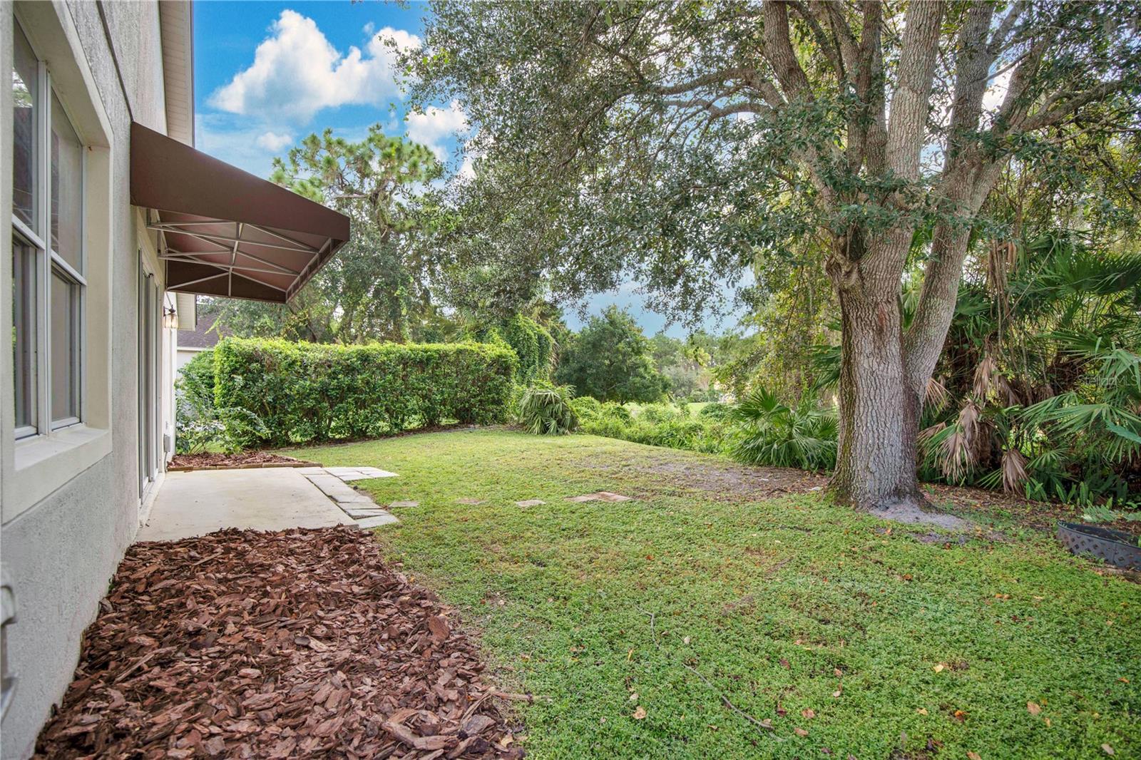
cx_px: 570
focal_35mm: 16
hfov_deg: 96.7
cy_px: 380
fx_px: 507
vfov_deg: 73.7
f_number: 4
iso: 250
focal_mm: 16
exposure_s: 1/160
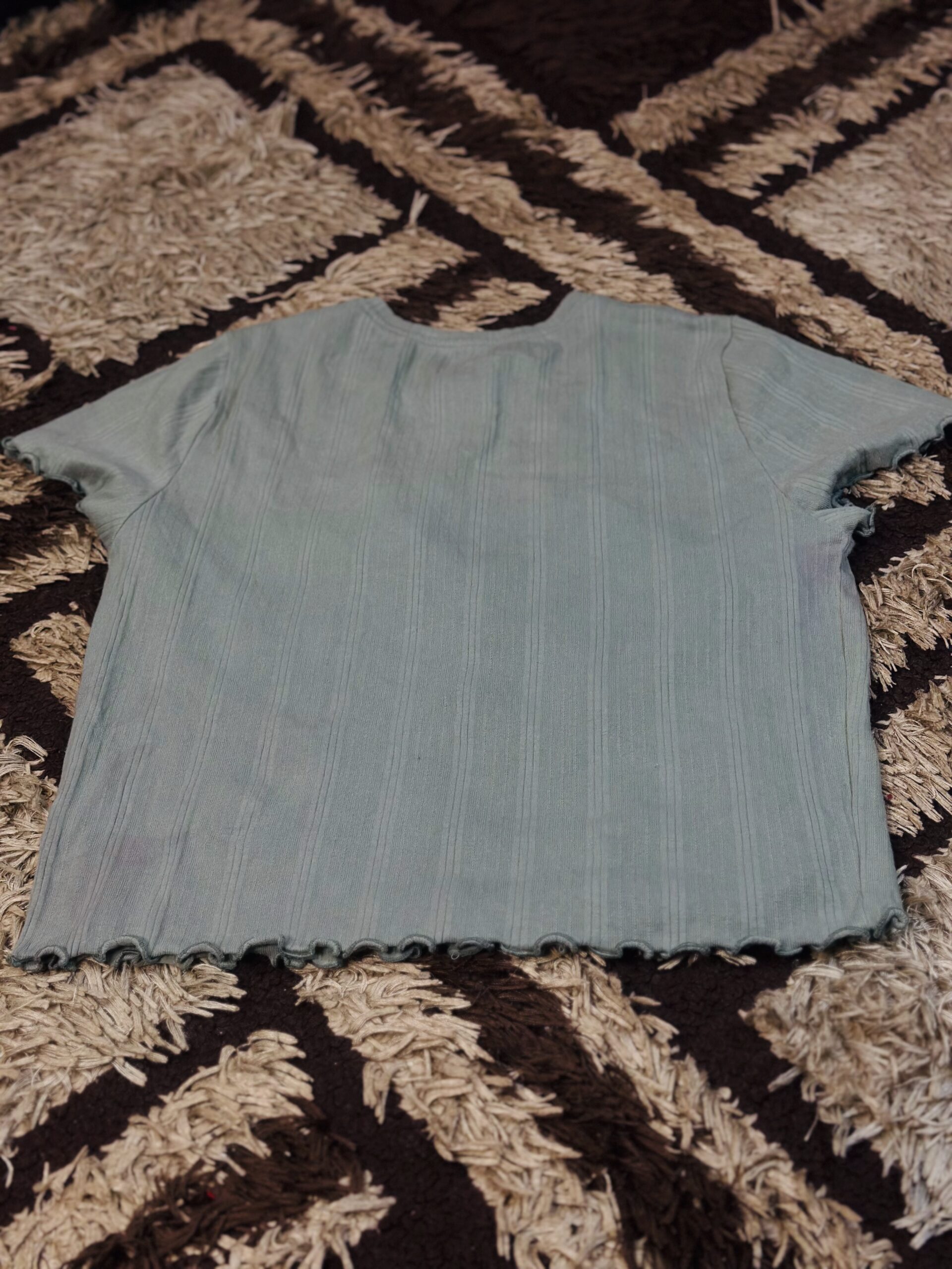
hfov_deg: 30.3
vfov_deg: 39.7
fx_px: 1760
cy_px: 634
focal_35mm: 48
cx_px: 476
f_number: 1.78
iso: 80
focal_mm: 6.86
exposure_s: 1/303
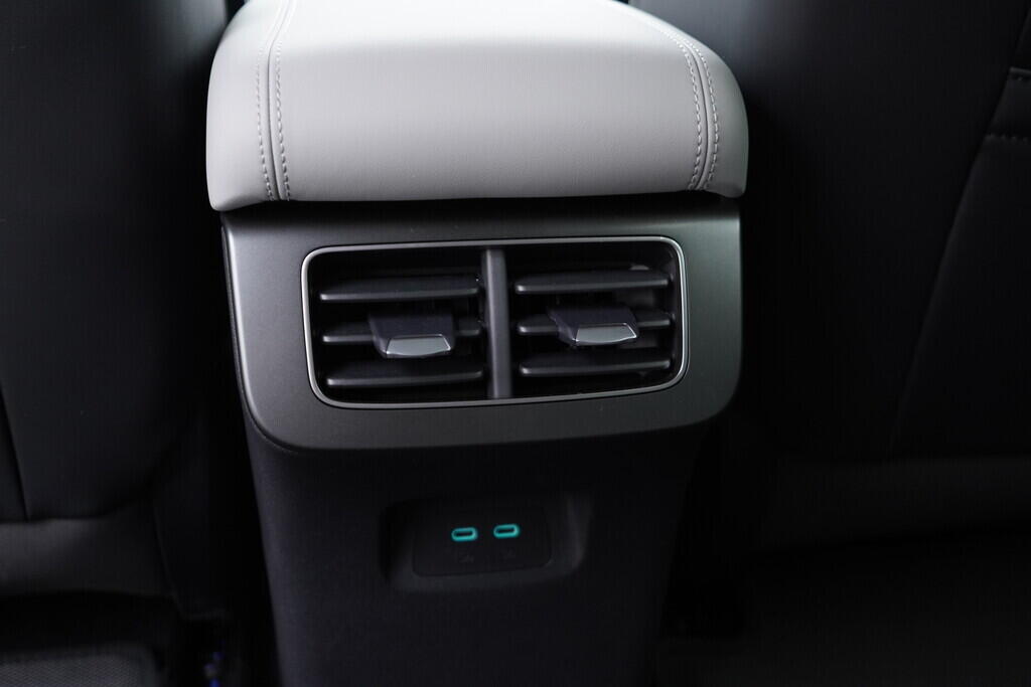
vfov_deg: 36.9
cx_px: 516
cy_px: 344
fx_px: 1031
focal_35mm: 36
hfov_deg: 53.1
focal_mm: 24
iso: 640
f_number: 2.8
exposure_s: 1/40
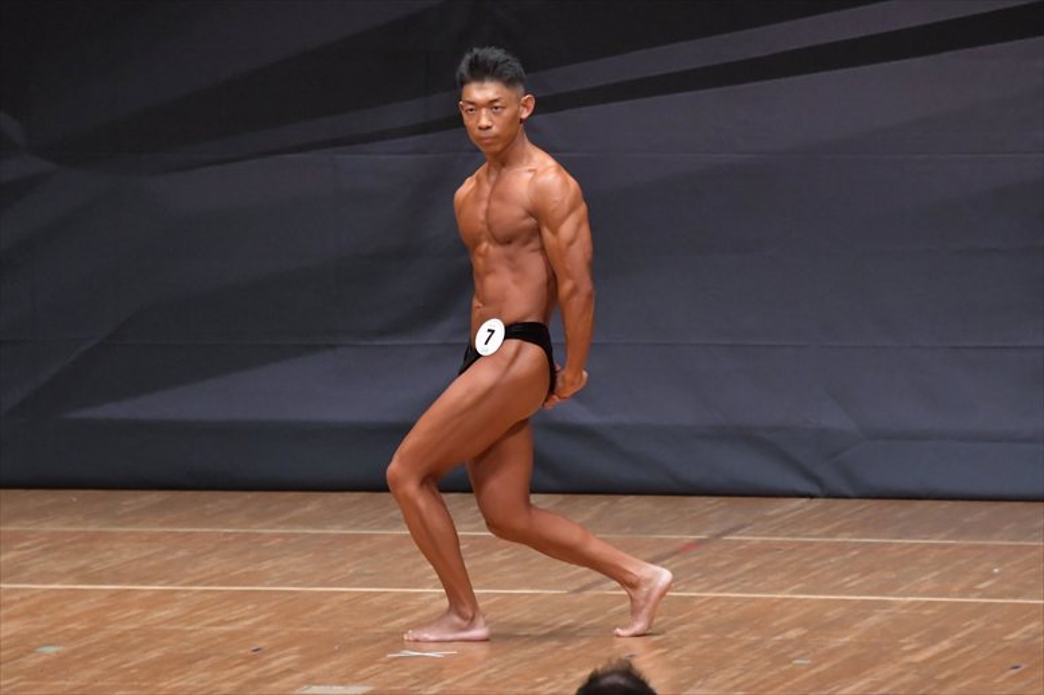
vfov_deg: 4.4
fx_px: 9131
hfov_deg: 6.5
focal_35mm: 315
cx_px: 522
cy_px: 348
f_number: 5.6
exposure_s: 1/400
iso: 6400
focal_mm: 210
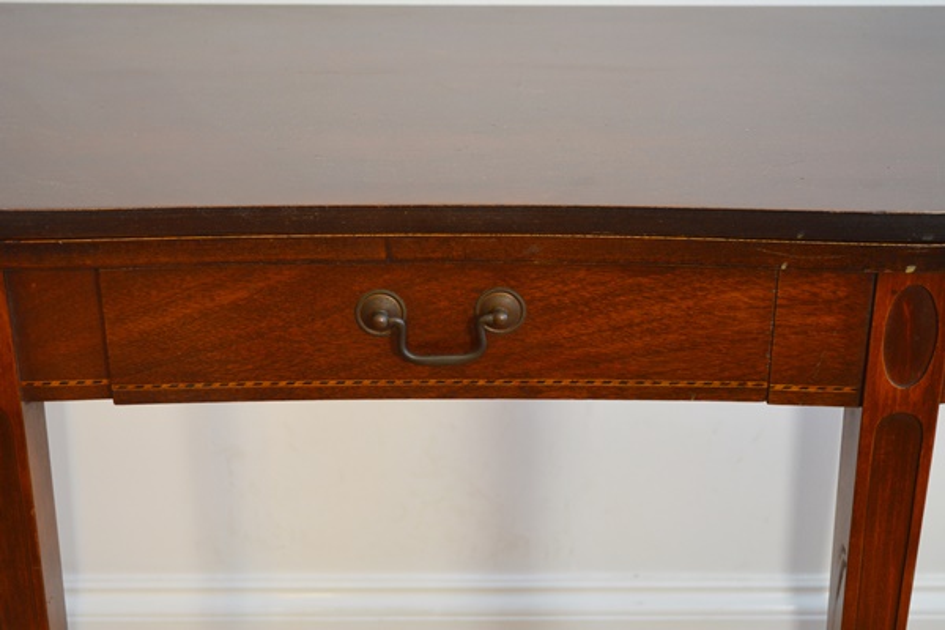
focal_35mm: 60
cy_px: 315
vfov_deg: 22.6
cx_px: 472
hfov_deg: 33.4
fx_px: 1575
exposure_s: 1/30
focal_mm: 40
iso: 800
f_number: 5.3
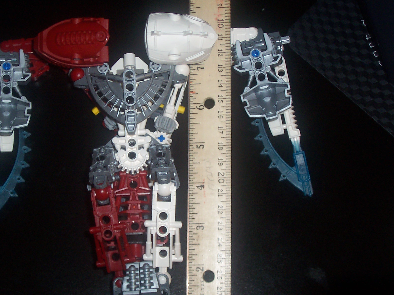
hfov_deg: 26.6
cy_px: 158
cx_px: 149
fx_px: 831
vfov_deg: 20.2
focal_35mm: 73
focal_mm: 8.6
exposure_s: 1/60
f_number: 3.4
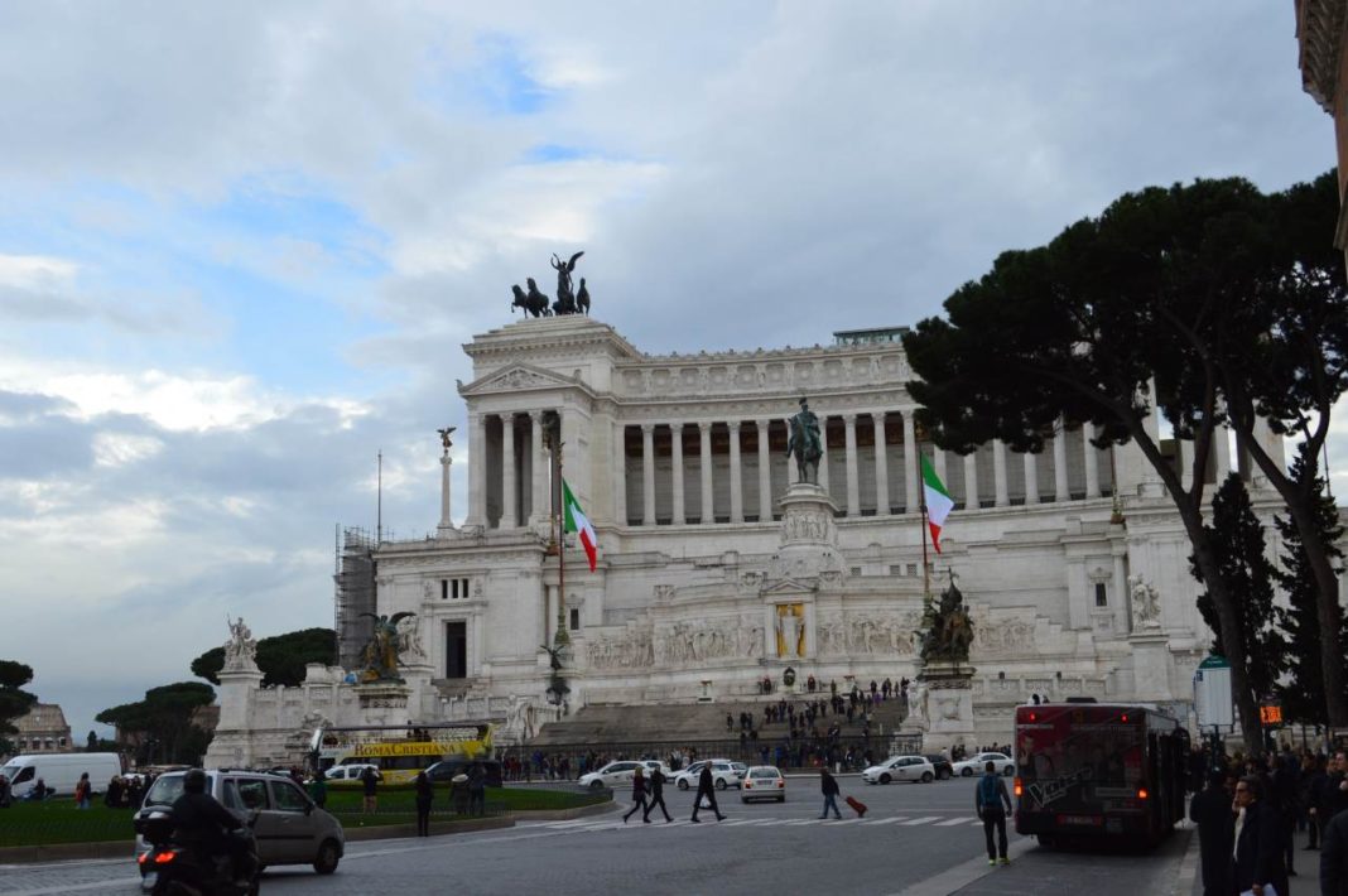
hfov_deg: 43.6
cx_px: 674
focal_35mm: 45
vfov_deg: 29.8
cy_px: 448
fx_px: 1683
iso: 400
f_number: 10
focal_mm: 30
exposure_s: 1/250
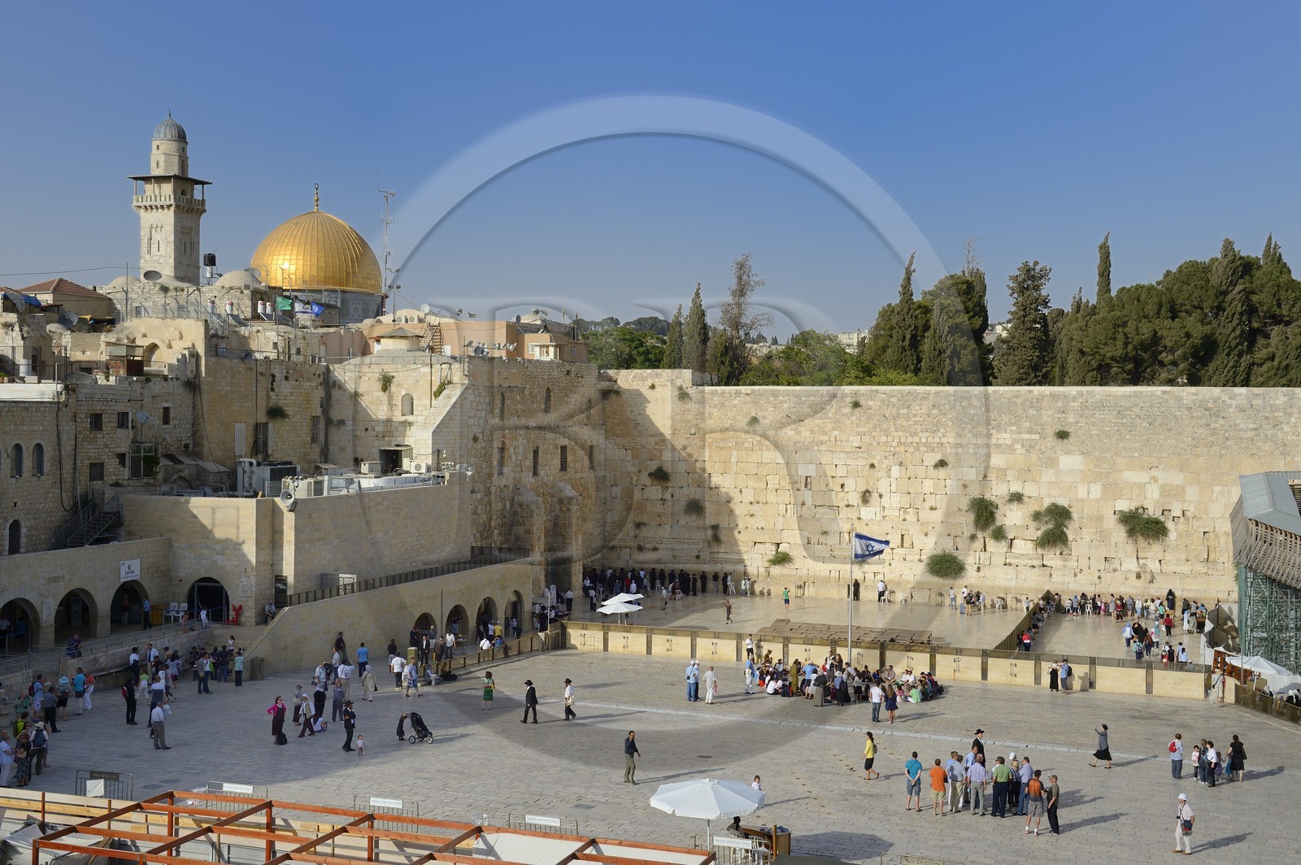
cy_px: 432
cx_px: 650
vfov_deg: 33.3
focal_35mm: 40
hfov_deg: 48.5
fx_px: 1444
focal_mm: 40
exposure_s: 1/320
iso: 200
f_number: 11
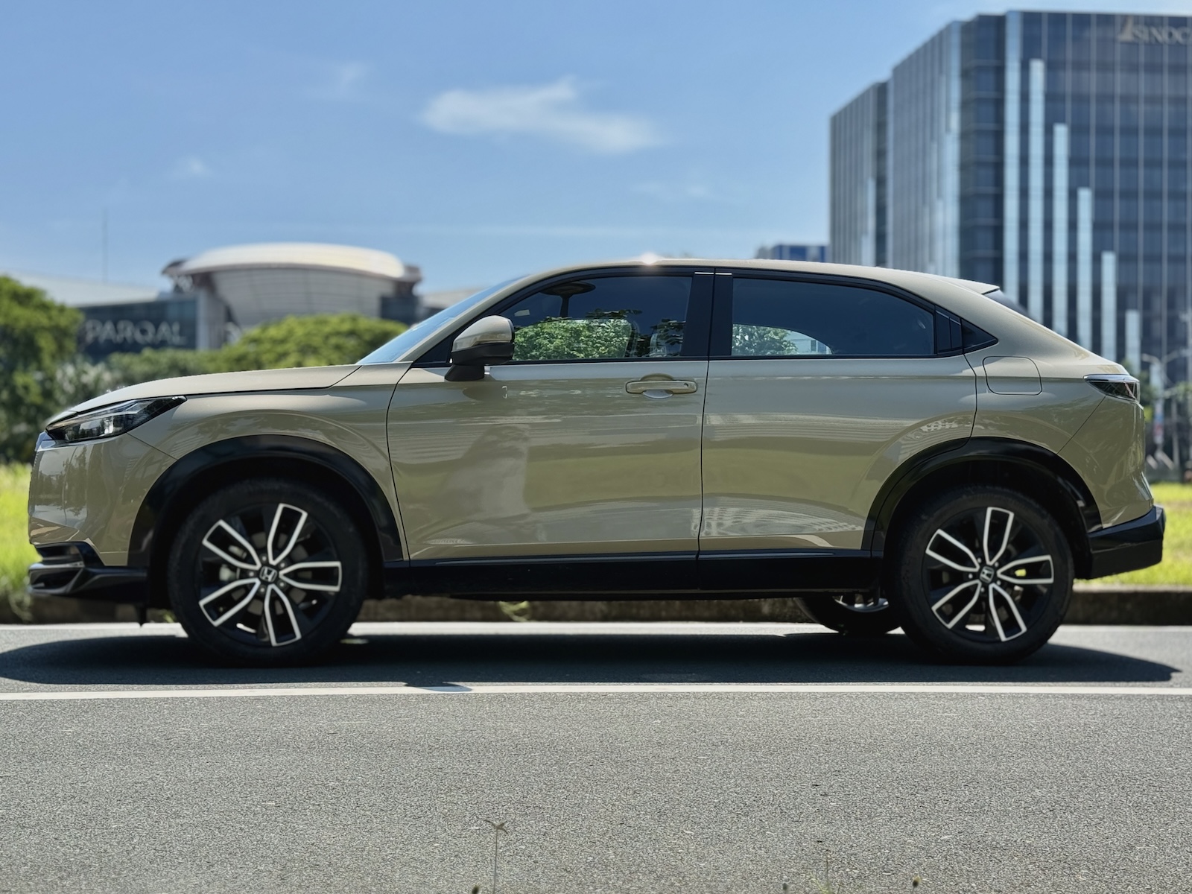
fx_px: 1653
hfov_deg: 39.7
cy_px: 447
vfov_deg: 30.3
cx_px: 596
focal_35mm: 48
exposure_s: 1/2865
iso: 100
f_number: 1.78
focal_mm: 6.76
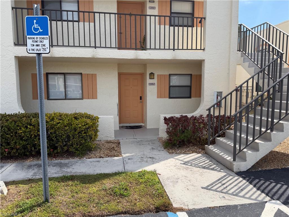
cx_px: 144
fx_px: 200
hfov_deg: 71.6
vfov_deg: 56.8
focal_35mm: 24
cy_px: 108
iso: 80
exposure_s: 1/3584
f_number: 1.78
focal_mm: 6.76
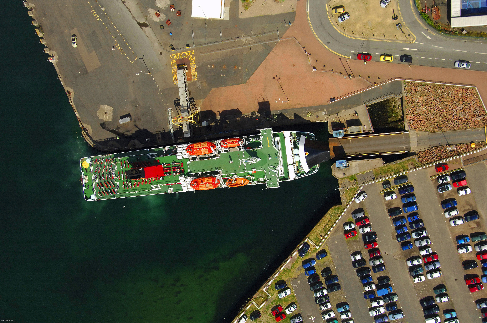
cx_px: 244
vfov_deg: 26.4
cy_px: 162
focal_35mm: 51
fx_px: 689
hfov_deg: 38.9
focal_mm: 34
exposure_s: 1/1000
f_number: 7.6
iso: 400
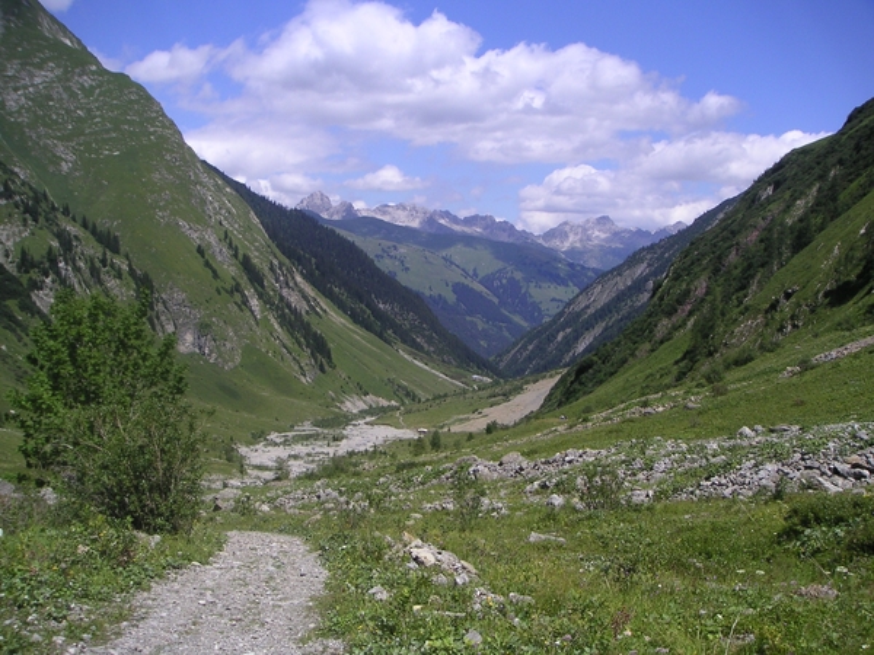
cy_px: 328
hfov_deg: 49.0
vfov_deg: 37.7
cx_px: 437
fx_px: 959
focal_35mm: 38
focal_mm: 6
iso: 50
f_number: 6.7
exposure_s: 1/180
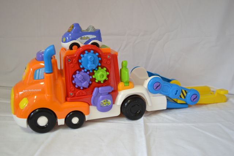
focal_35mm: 39
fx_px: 254
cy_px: 78
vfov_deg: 34.2
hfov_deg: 49.5
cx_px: 117
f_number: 4.2
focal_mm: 26
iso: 400
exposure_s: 1/30
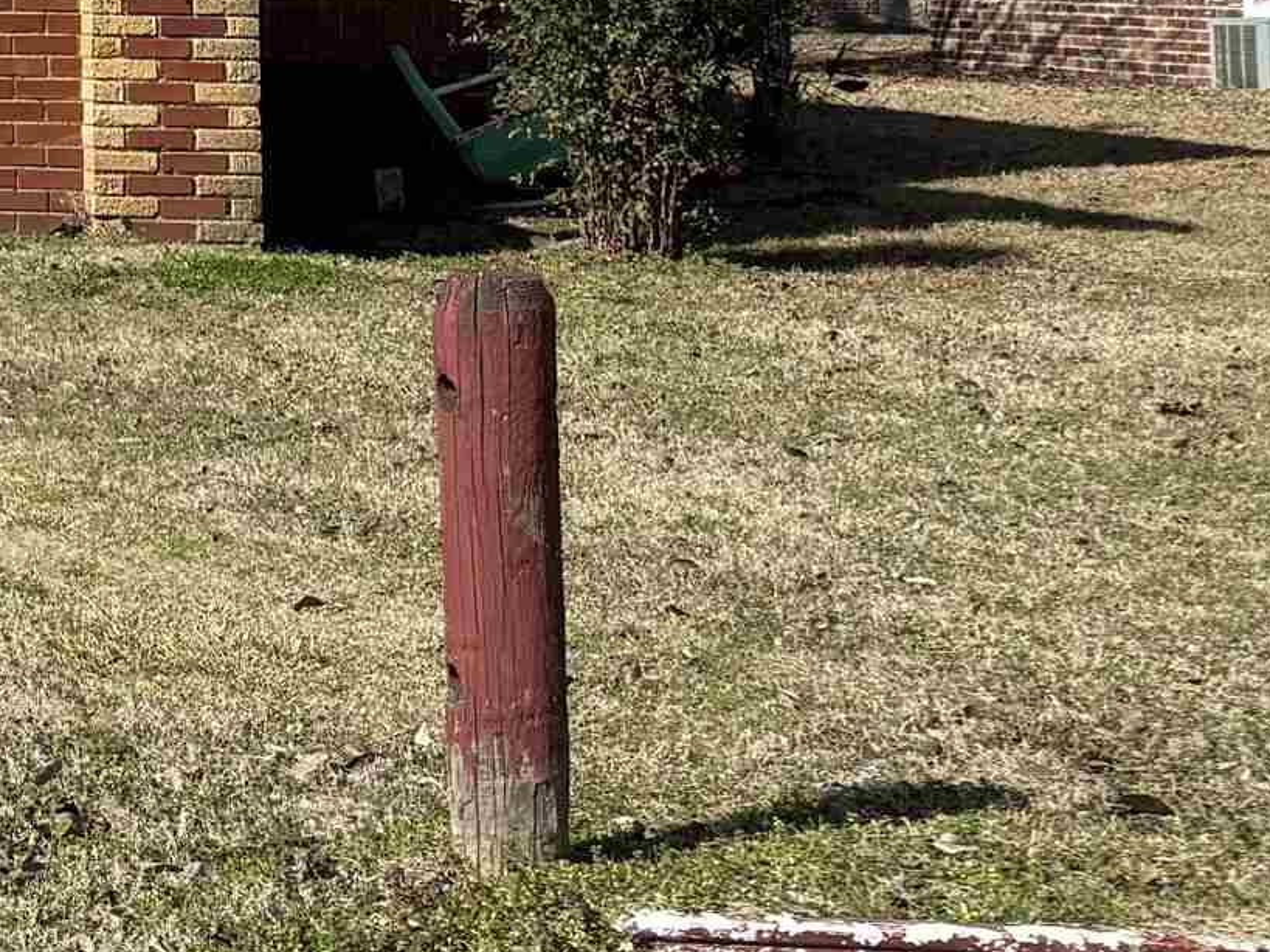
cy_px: -284
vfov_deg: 15.6
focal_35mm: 90
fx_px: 3301
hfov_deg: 17.6
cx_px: -1005
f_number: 1.78
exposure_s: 1/4673
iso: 80
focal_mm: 6.76
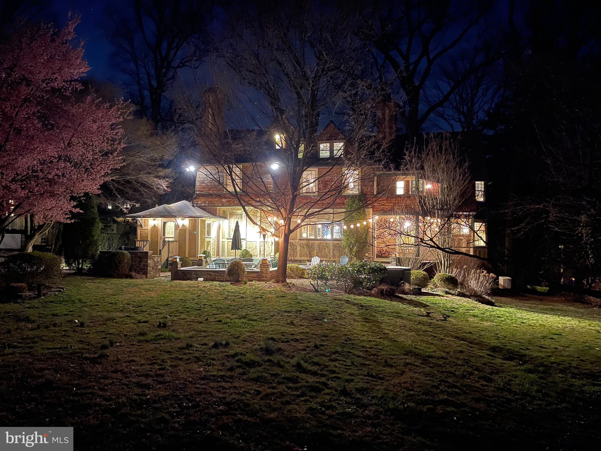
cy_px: 226
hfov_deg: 67.3
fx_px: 451
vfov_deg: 53.1
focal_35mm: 26
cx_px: 300
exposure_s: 1/9
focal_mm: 5.1
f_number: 1.6
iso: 1600
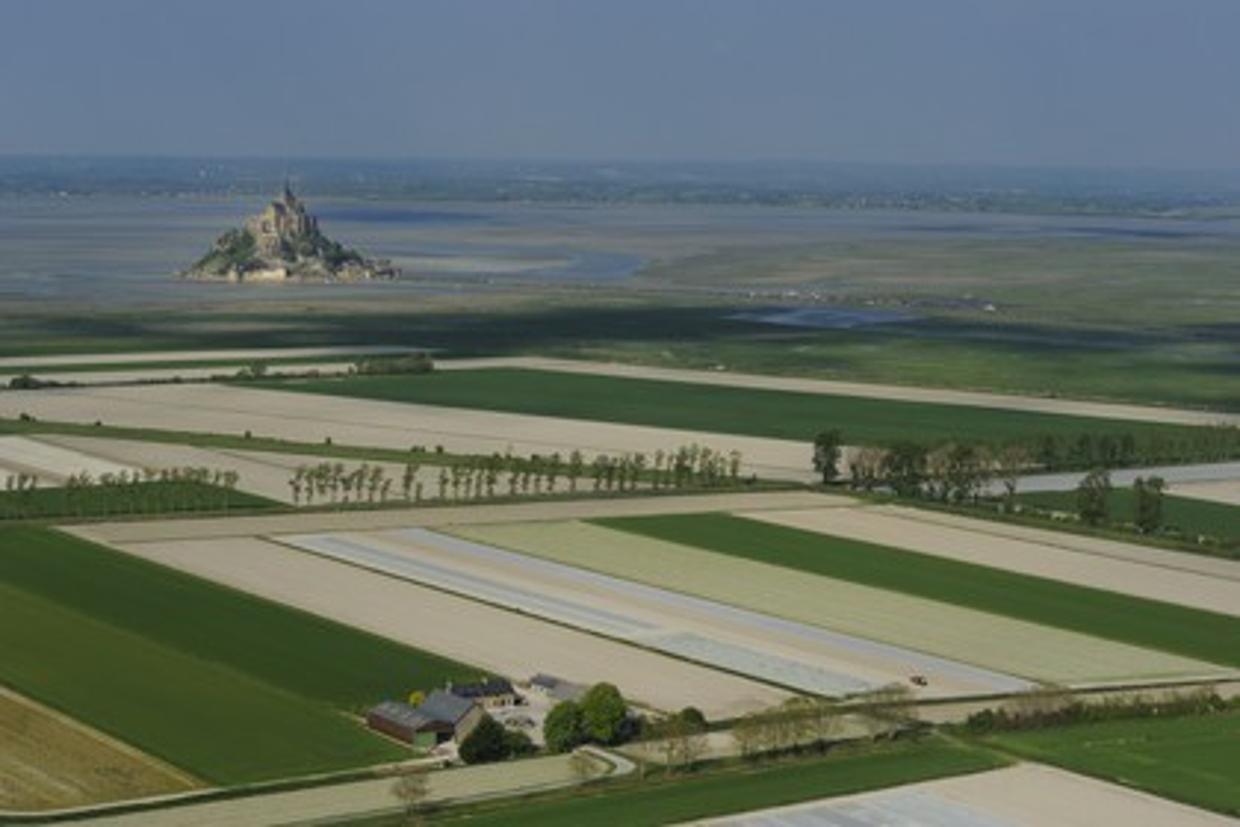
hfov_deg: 28.8
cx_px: 620
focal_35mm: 70
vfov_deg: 19.5
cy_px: 414
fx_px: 2411
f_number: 9
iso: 400
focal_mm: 70
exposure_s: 1/1000
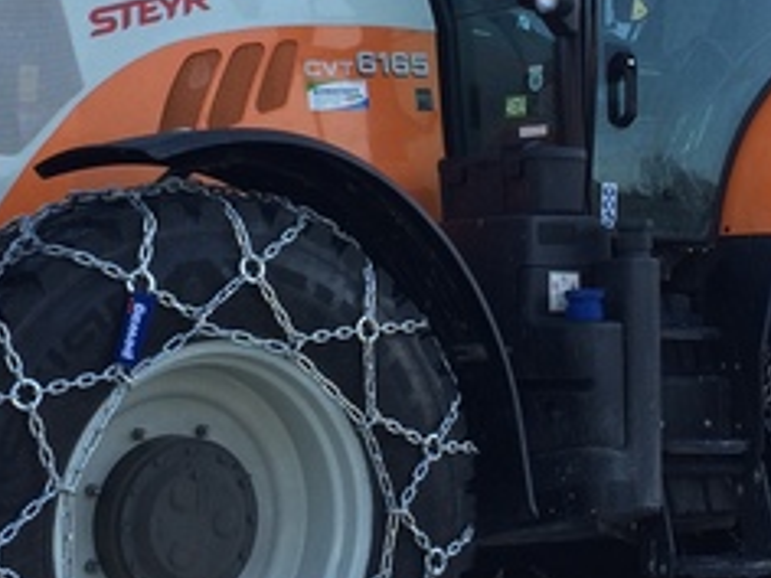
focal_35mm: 86
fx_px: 1915
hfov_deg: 22.7
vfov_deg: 17.0
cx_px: 506
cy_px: 126
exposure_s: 1/354
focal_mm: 4.15
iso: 32
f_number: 2.2
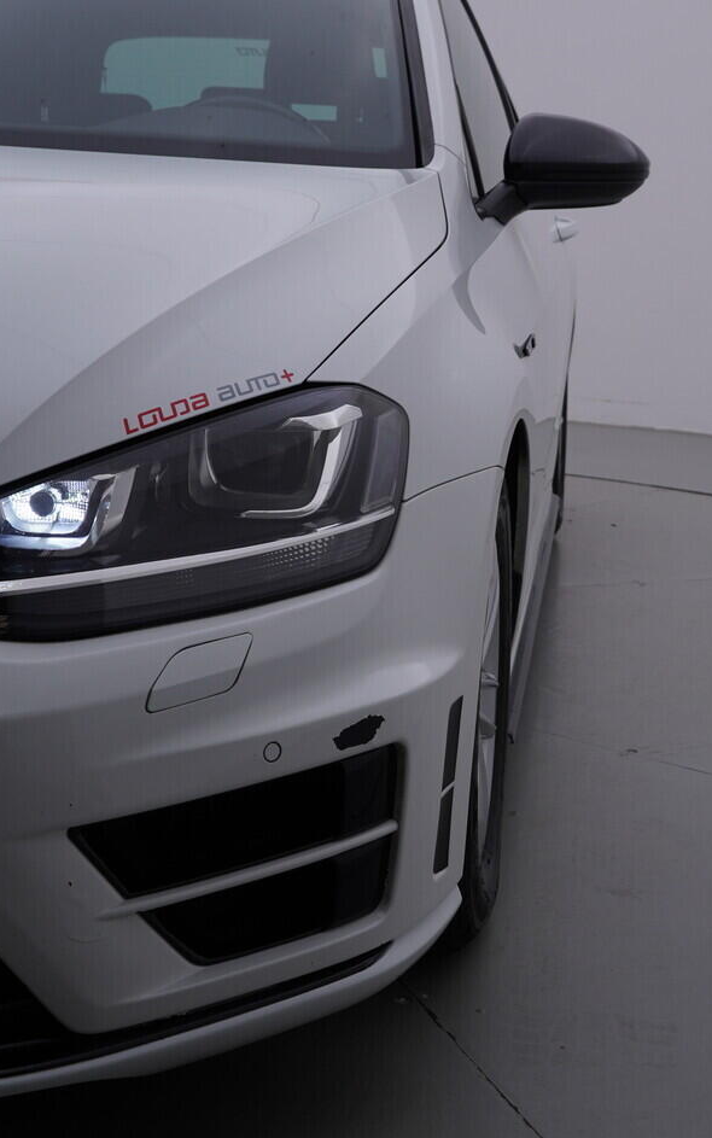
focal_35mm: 56
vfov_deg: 36.3
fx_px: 1737
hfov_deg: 23.0
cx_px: 514
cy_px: 560
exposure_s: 1/125
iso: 125
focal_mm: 24
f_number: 5.6
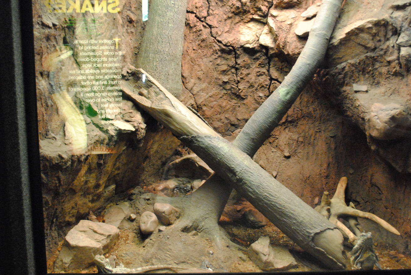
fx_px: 503
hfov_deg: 44.5
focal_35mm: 44
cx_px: 205
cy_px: 123
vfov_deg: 30.6
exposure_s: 1/25
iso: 1600
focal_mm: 24
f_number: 4
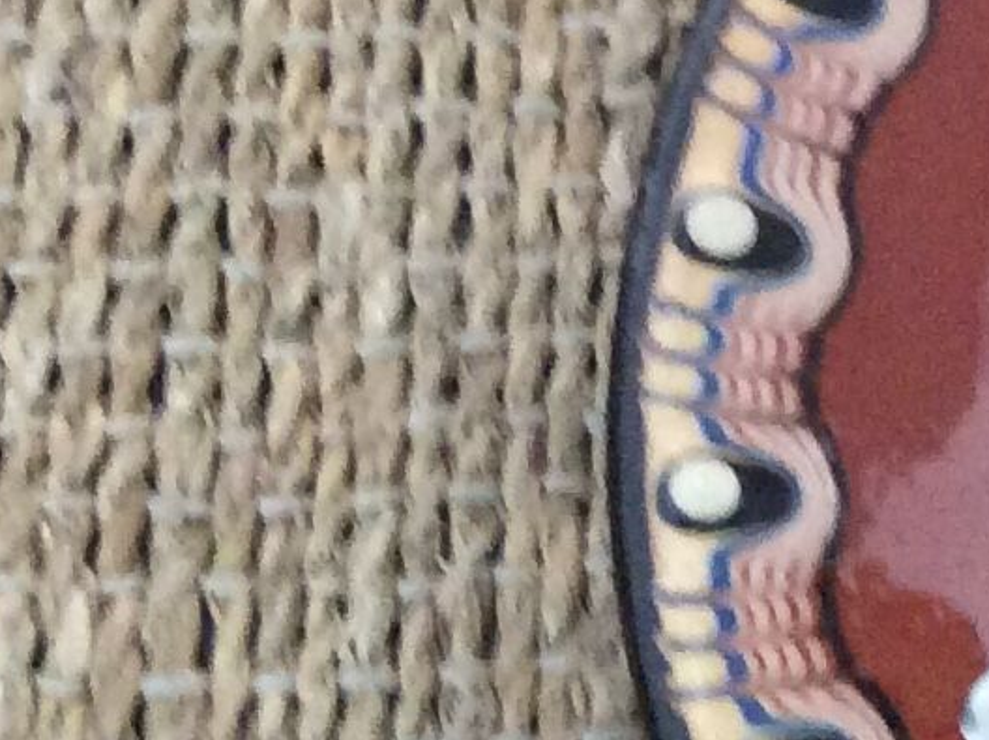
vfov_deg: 9.3
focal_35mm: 157
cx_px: 1630
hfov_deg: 11.8
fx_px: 4482
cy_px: -202
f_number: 2.4
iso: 250
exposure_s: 1/25
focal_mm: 3.3
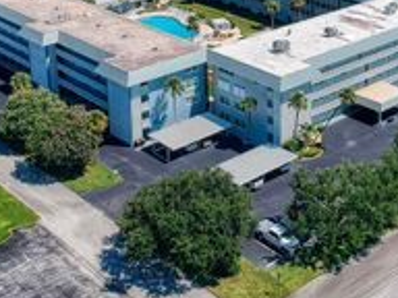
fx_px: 747
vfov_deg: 21.7
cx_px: 294
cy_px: -6
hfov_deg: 29.4
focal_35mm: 65
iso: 100
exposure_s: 1/2500
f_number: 2.6
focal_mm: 4.49
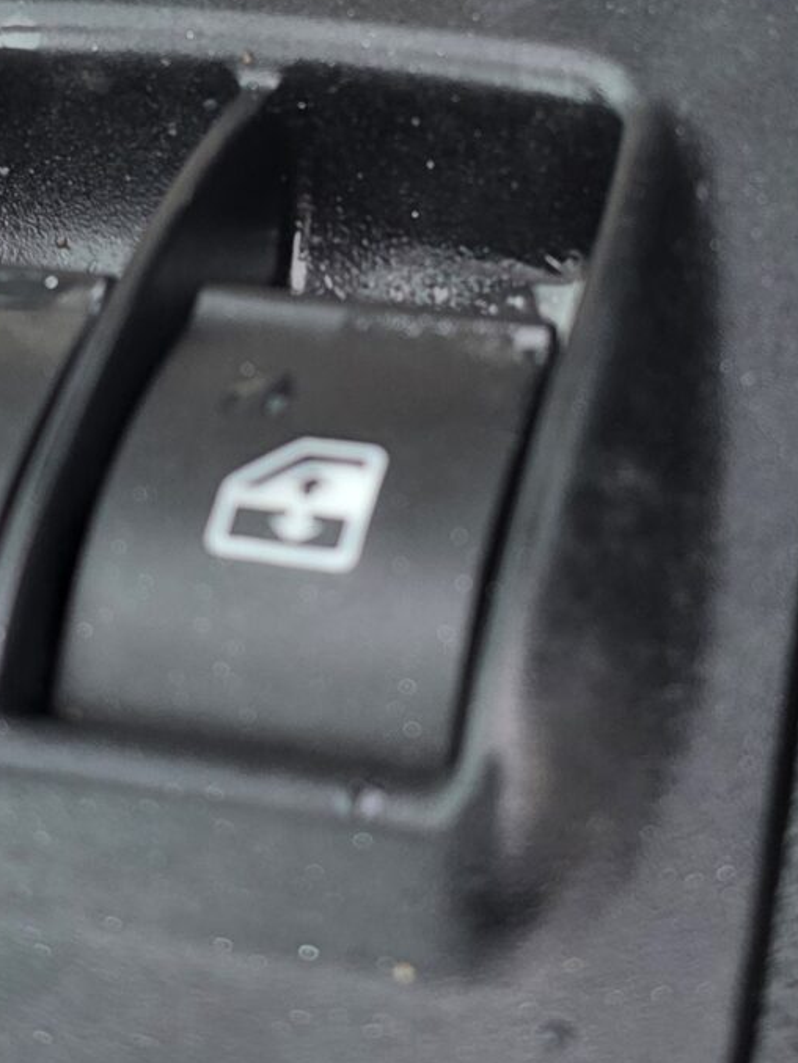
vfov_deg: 22.1
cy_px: 165
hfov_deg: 17.0
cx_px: 360
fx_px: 2673
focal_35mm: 87
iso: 80
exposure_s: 1/180
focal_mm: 6.25
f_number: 1.7
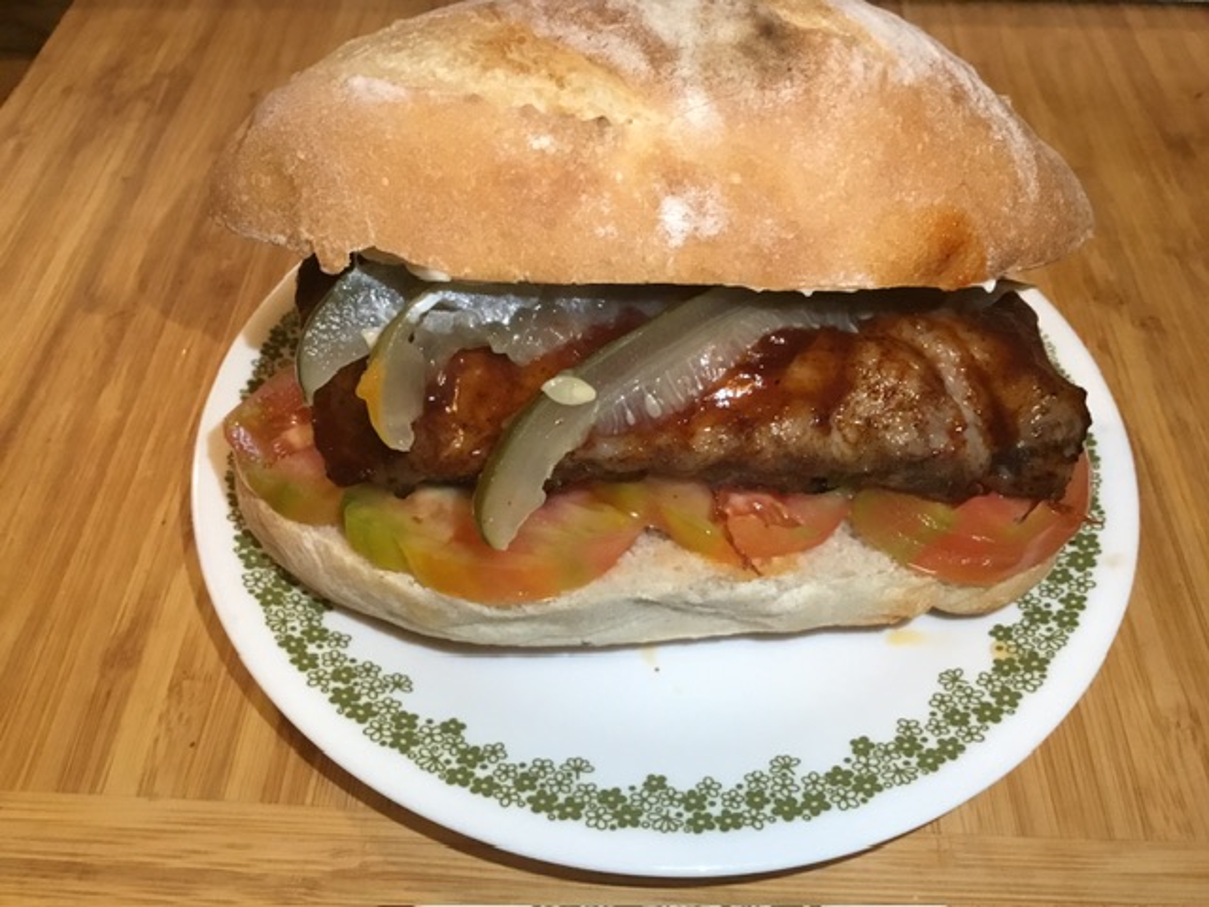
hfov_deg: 58.4
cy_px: 454
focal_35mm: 31
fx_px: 1083
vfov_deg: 45.4
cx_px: 604
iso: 250
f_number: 2.4
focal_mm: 3.3
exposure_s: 1/30
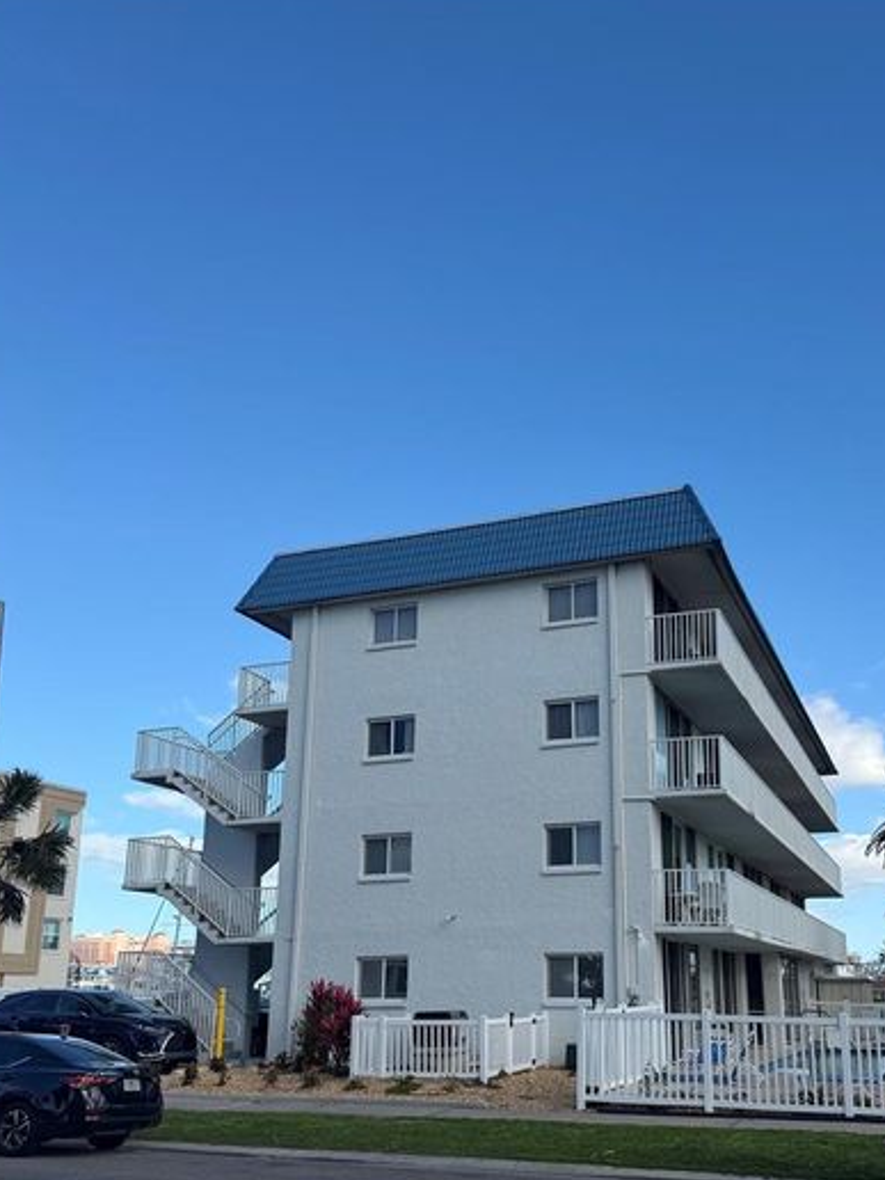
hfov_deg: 45.1
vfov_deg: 57.6
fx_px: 1057
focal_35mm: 31
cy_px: 738
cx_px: 540
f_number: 1.78
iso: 80
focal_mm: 6.76
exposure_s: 1/3021
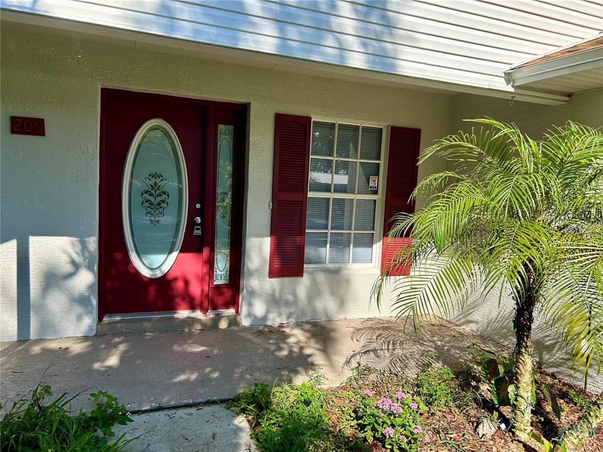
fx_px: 453
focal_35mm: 26
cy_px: 226
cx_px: 302
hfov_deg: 67.3
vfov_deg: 53.1
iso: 50
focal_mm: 5.7
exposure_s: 1/1724
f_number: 1.5
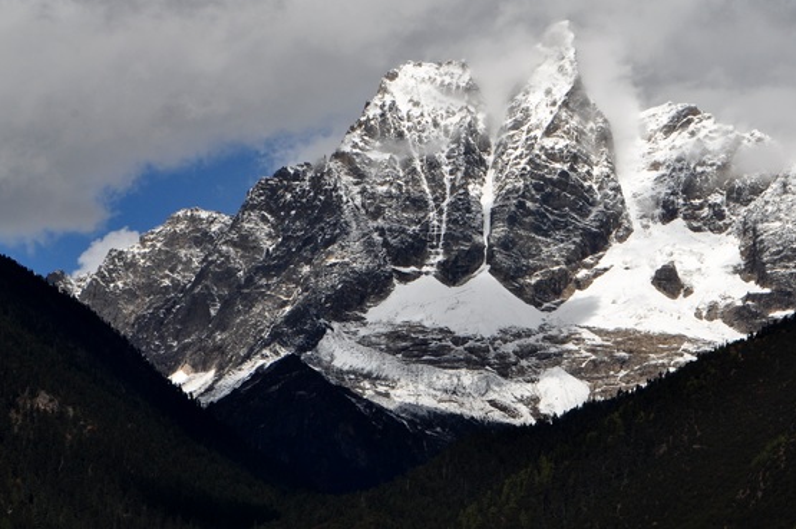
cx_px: 511
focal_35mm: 175
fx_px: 3859
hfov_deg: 11.8
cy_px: 168
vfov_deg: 7.8
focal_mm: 85
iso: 200
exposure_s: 1/400
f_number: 16
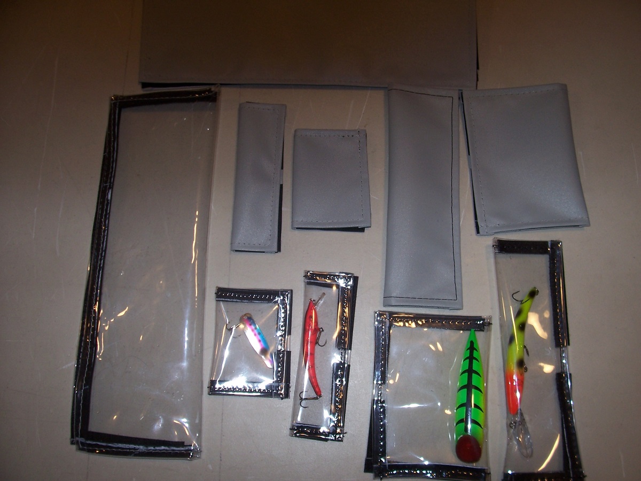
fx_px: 630
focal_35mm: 34
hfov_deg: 54.0
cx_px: 320
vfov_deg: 41.8
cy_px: 240
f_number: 2.7
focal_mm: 5.6
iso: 80
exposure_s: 1/60
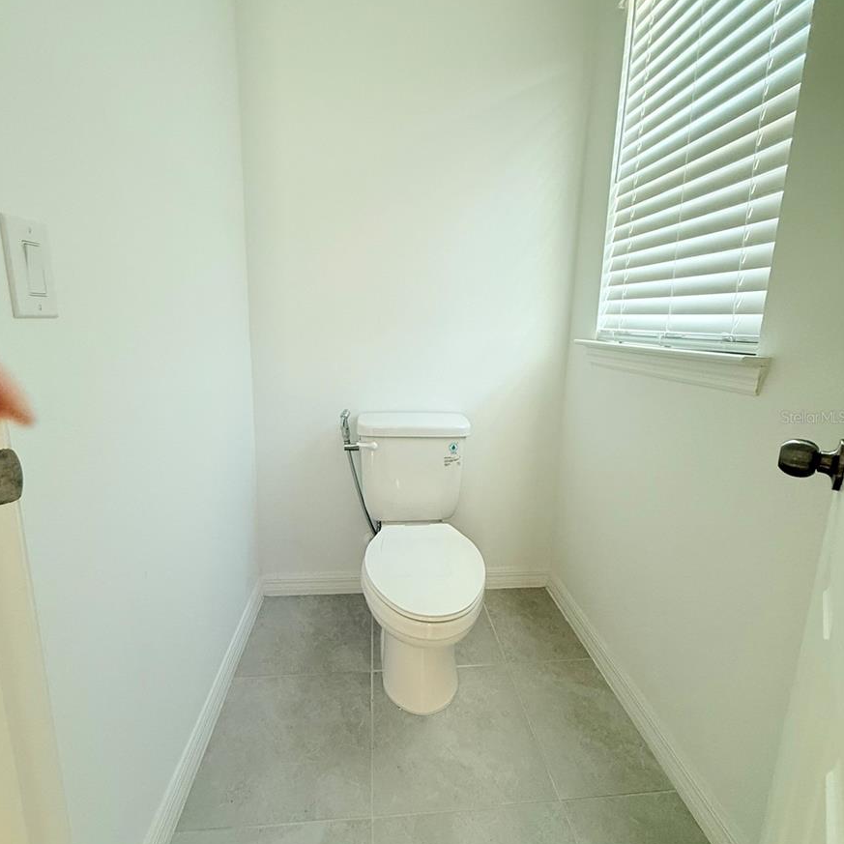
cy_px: 417
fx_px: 469
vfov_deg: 84.0
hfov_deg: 84.0
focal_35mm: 17
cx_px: 415
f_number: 2.2
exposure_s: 1/99
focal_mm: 2.22
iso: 250
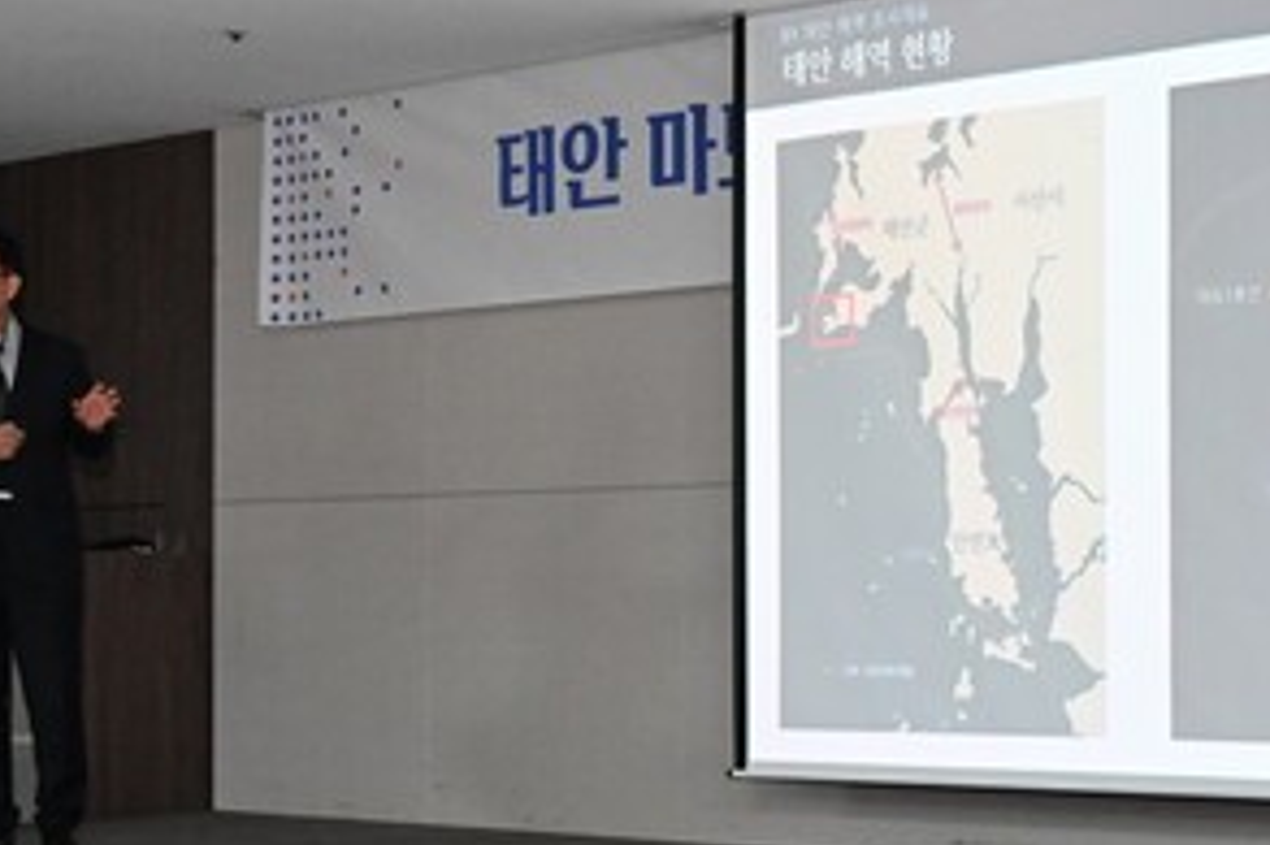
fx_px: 2821
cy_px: 581
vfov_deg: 17.0
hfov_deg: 25.3
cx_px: 772
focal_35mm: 80
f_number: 4.8
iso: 6400
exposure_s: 1/160
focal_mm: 39
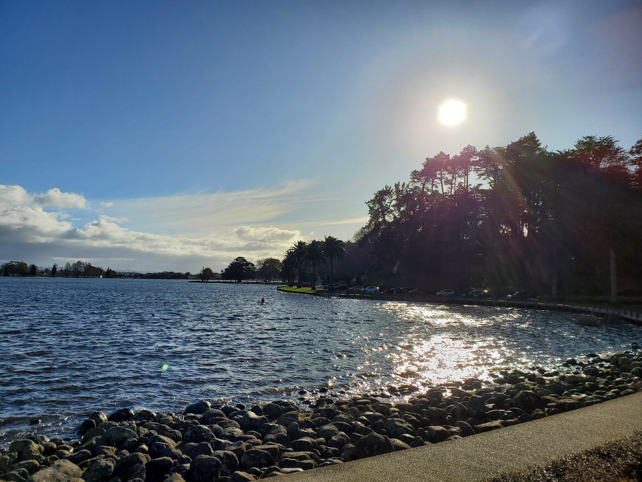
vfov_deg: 53.1
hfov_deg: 67.3
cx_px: 321
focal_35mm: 26
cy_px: 241
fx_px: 482
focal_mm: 4.3
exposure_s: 1/5842
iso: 50
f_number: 2.4
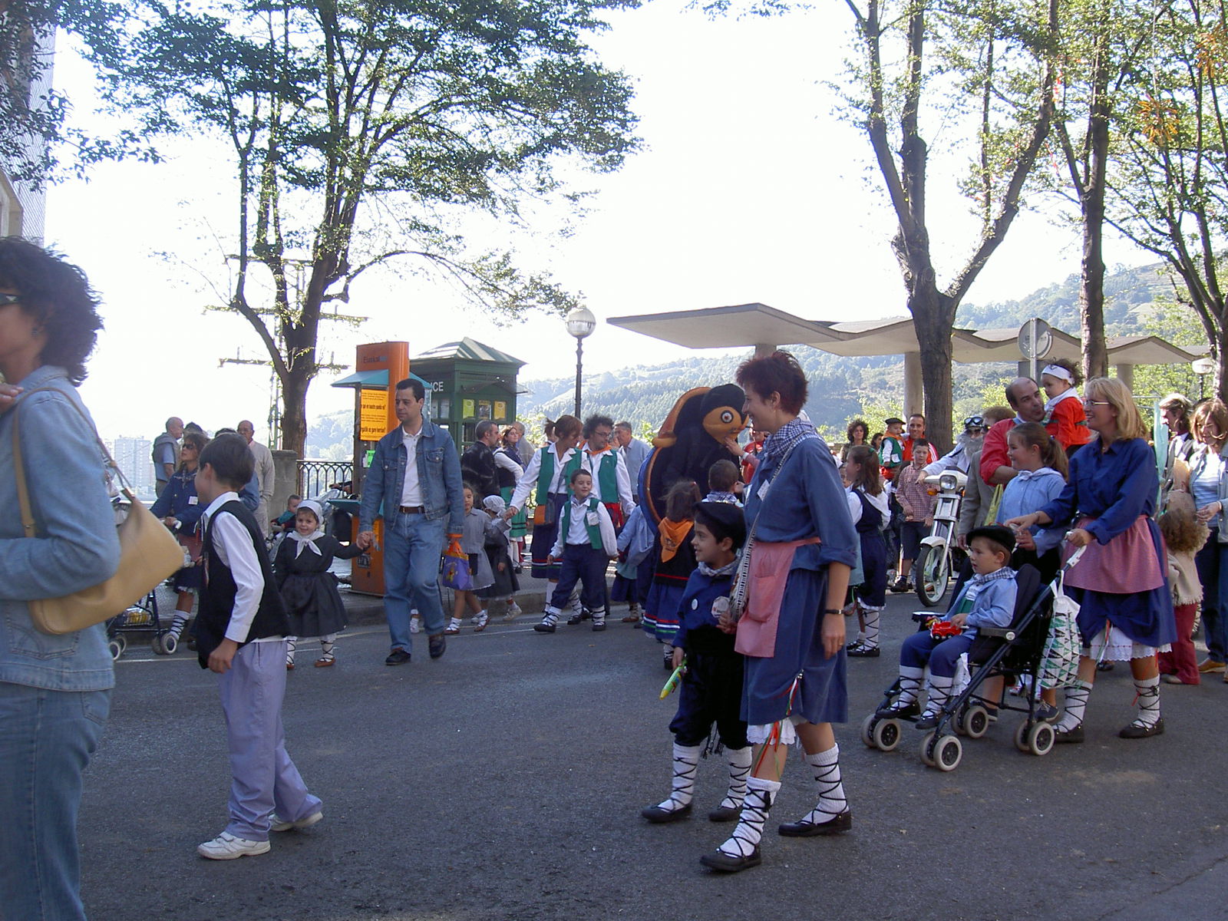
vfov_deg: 36.8
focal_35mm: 39
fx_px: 1384
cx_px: 614
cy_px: 460
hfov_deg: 47.9
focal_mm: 8
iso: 100
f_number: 4.7
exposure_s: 1/115
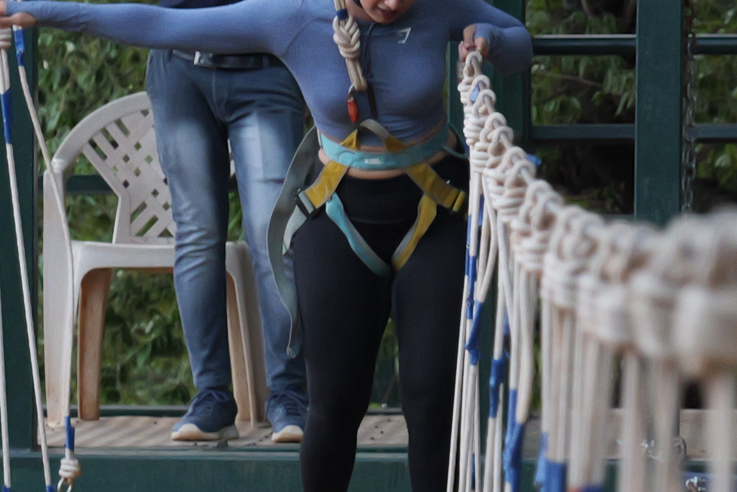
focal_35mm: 404
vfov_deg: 3.4
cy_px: 257
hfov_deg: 5.1
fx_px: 8272
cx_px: 94
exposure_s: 1/125
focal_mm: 105
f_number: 4
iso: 4000
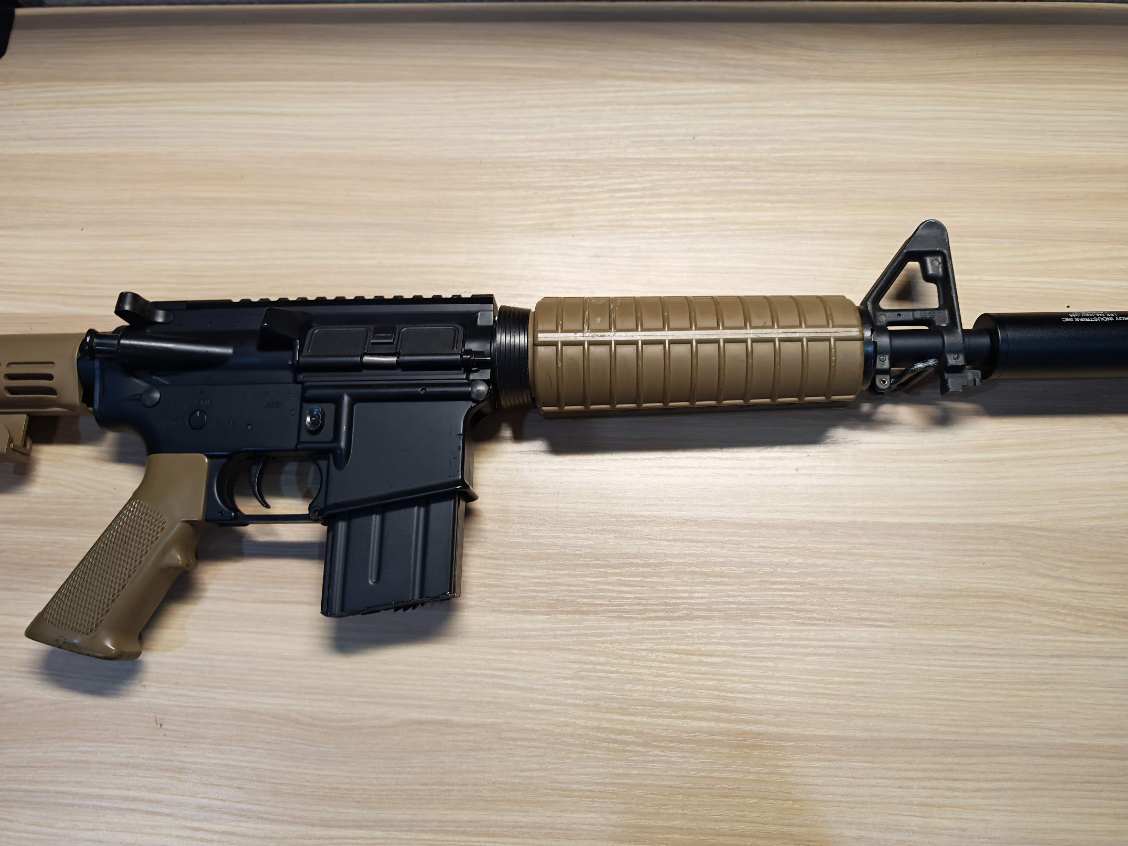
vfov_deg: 56.8
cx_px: 564
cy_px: 423
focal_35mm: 24
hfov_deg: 71.6
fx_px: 782
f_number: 2
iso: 160
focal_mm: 6.83
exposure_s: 1/100
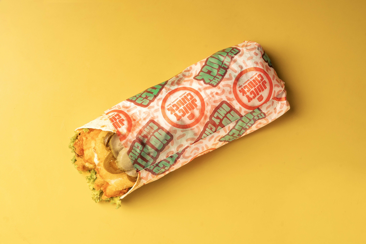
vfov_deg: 27.0
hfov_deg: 39.6
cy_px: 122
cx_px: 183
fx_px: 508
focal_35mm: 50
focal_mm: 50
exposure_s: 1/125
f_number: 8
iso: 1000
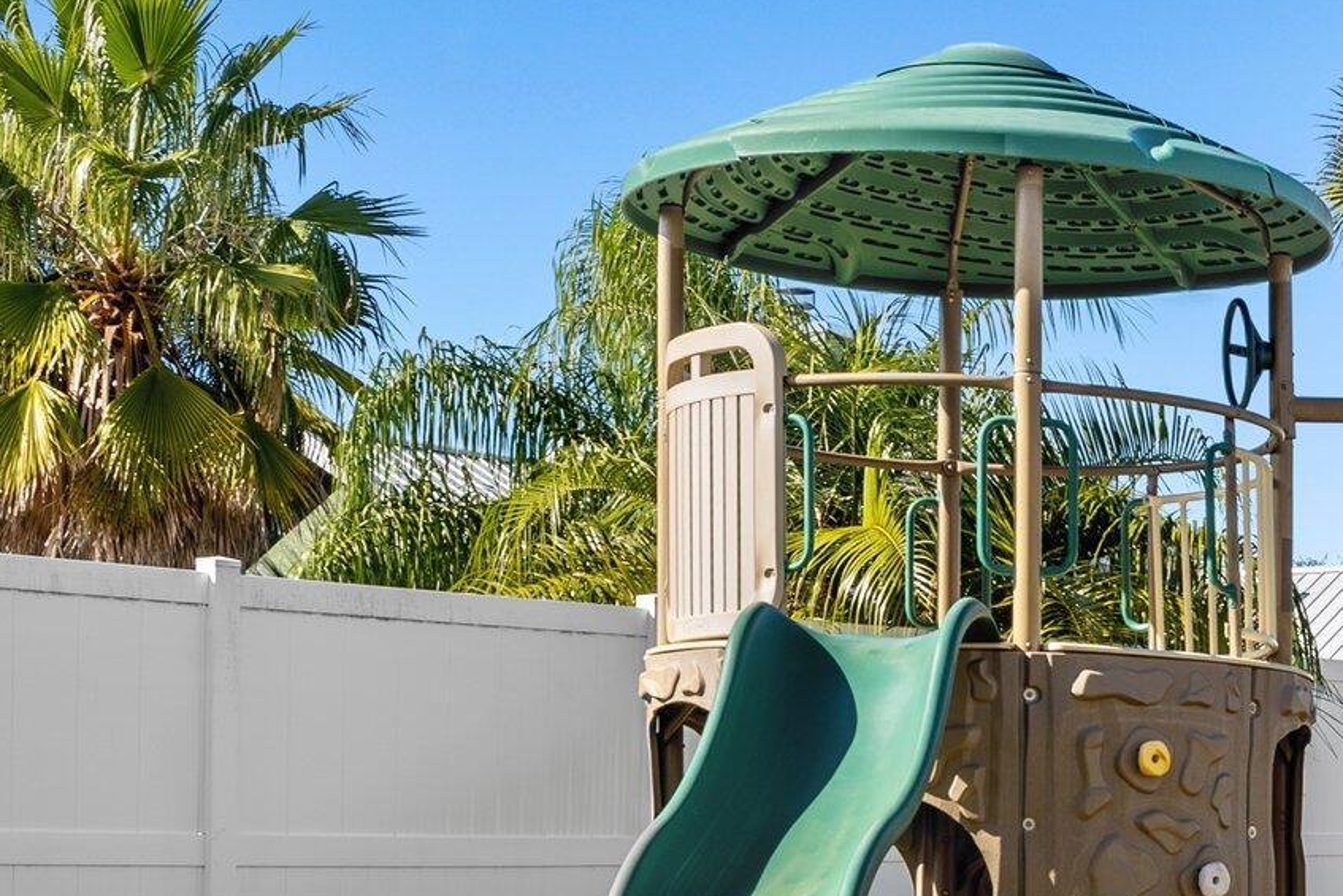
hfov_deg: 21.9
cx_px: 1544
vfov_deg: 15.5
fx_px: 3246
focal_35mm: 87
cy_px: 821
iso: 100
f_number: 10
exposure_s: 1/40
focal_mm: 24
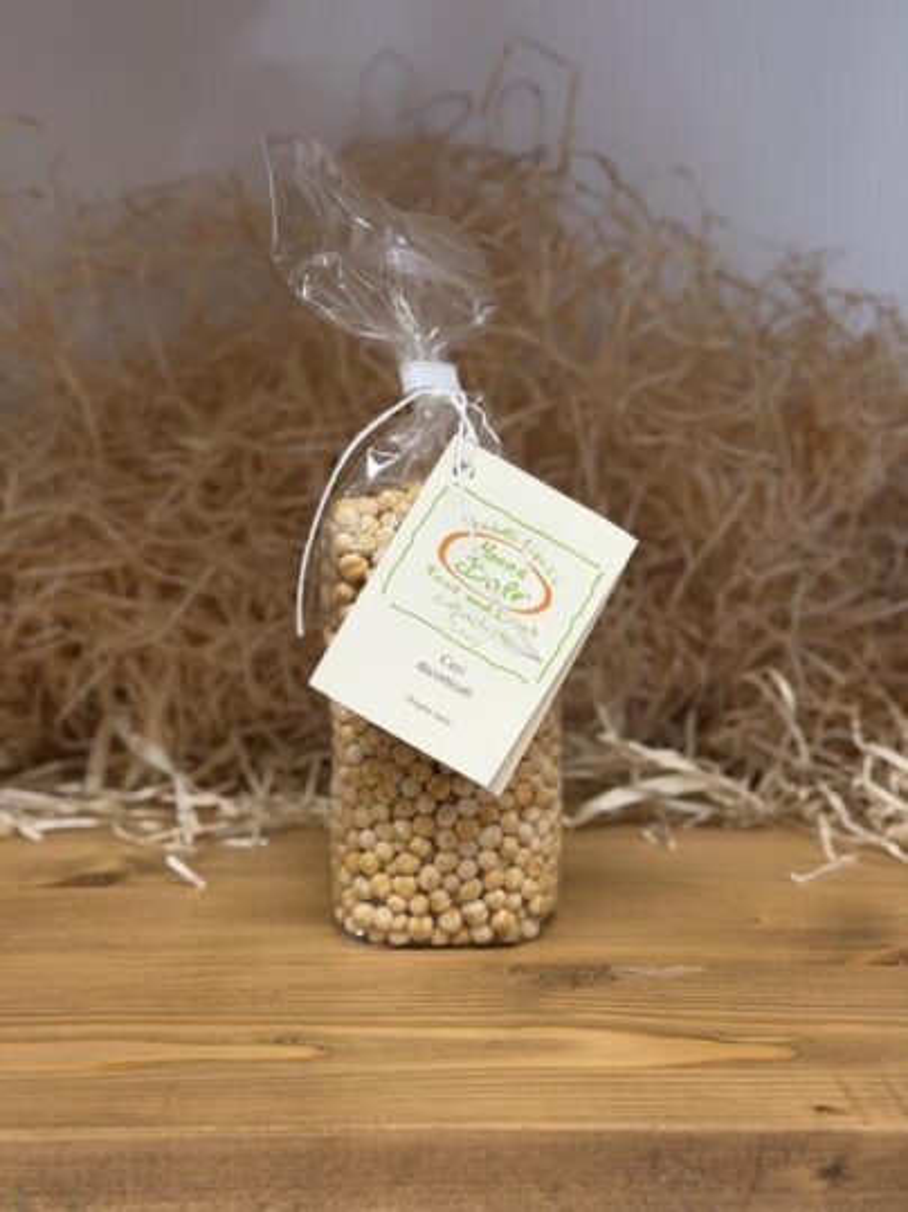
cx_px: 454
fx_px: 1679
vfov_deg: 39.7
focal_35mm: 48
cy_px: 606
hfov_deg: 30.3
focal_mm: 6.76
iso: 64
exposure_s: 1/50
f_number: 1.78
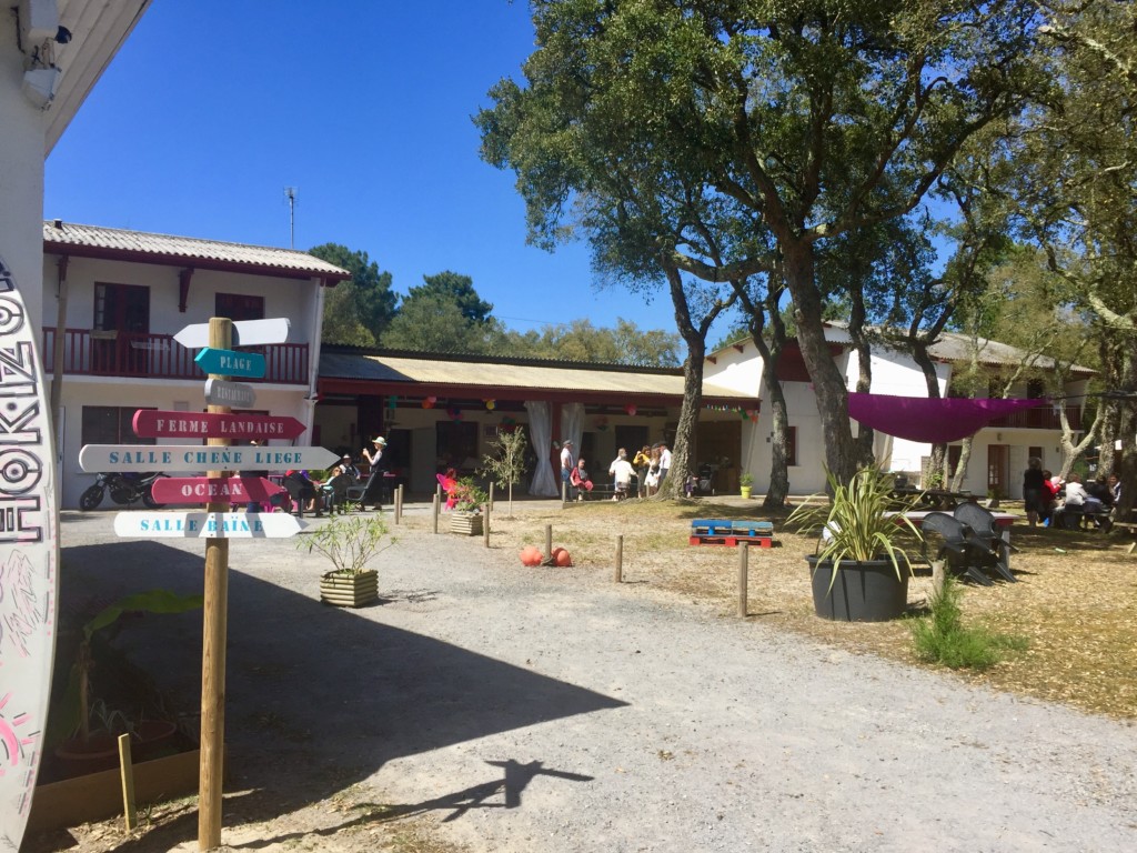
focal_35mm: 29
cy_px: 426
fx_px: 953
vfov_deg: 48.2
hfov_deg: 61.7
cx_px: 568
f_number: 2.2
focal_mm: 4.15
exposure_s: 1/1522
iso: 32
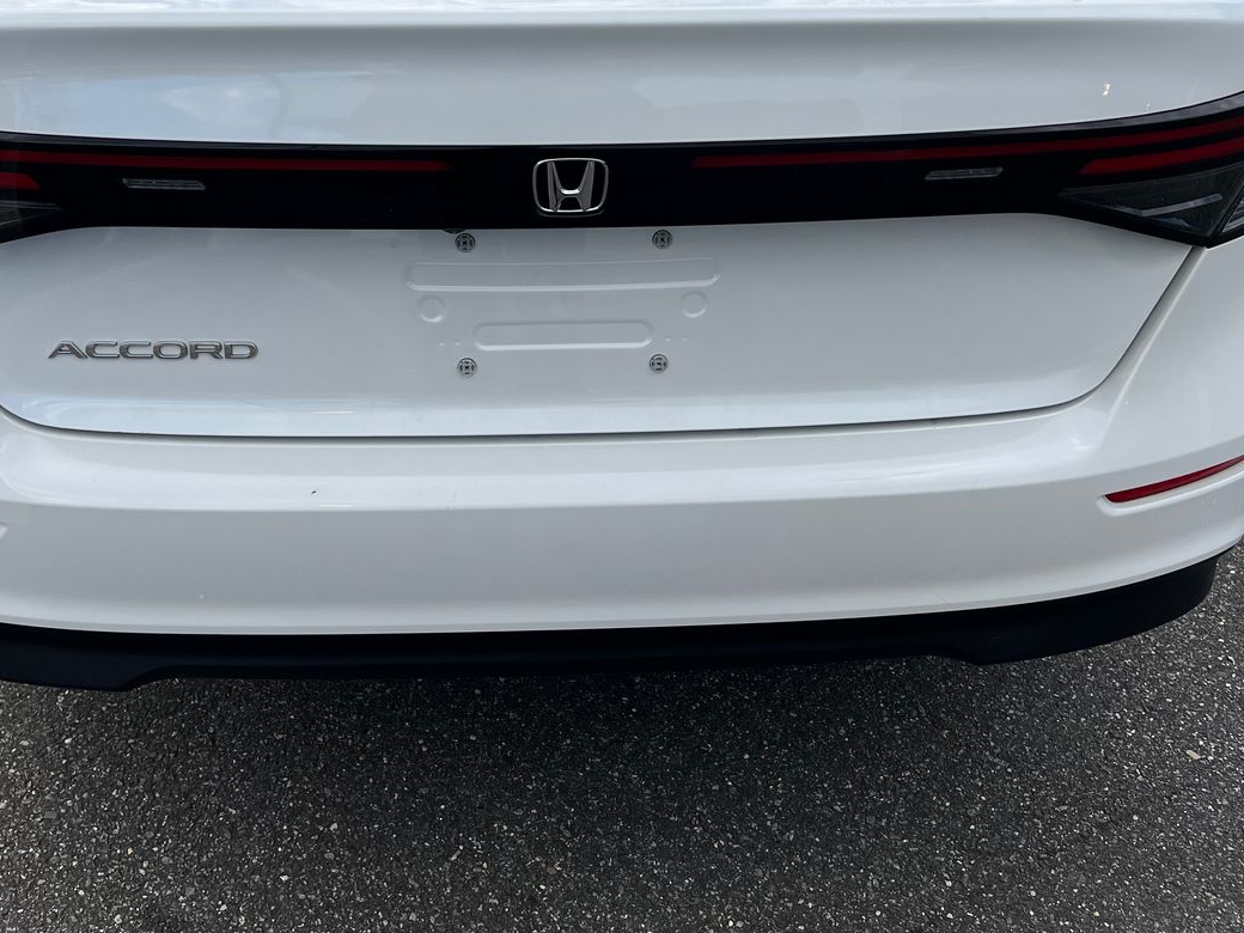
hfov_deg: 46.7
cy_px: 270
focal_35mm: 40
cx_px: 530
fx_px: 1437
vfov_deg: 35.4
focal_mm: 5.7
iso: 50
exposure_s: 1/2208
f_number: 1.5
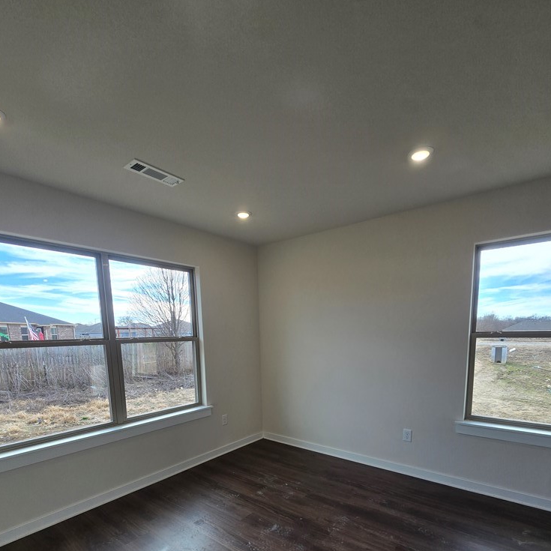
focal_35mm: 16
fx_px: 288
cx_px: 283
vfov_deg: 83.6
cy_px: 379
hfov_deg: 87.4
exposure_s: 1/286
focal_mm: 2.2
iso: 50
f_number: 2.2
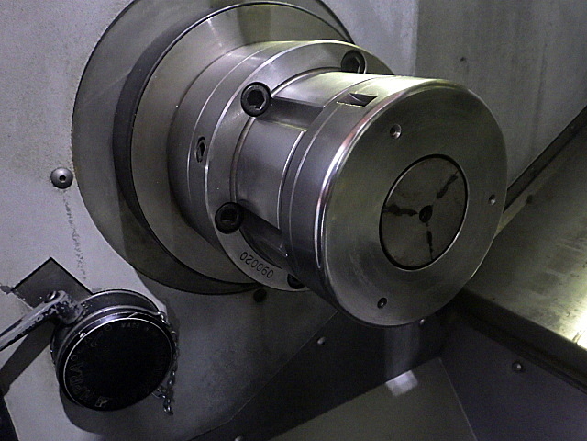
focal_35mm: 28
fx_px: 475
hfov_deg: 63.4
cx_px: 294
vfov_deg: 49.7
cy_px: 220
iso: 1600
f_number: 3.5
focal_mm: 5
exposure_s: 1/20
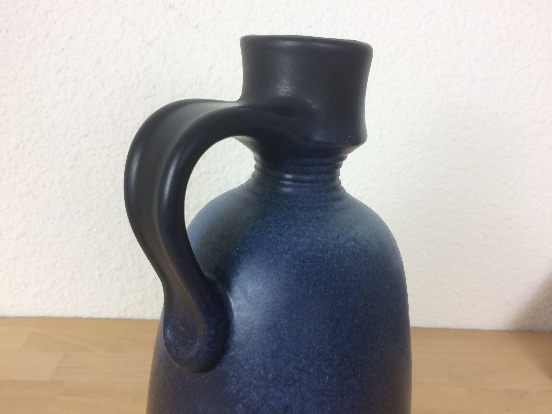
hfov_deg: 61.7
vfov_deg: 48.2
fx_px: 462
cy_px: 207
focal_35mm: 29
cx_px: 276
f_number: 2.2
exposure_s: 1/33
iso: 32
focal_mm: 4.15
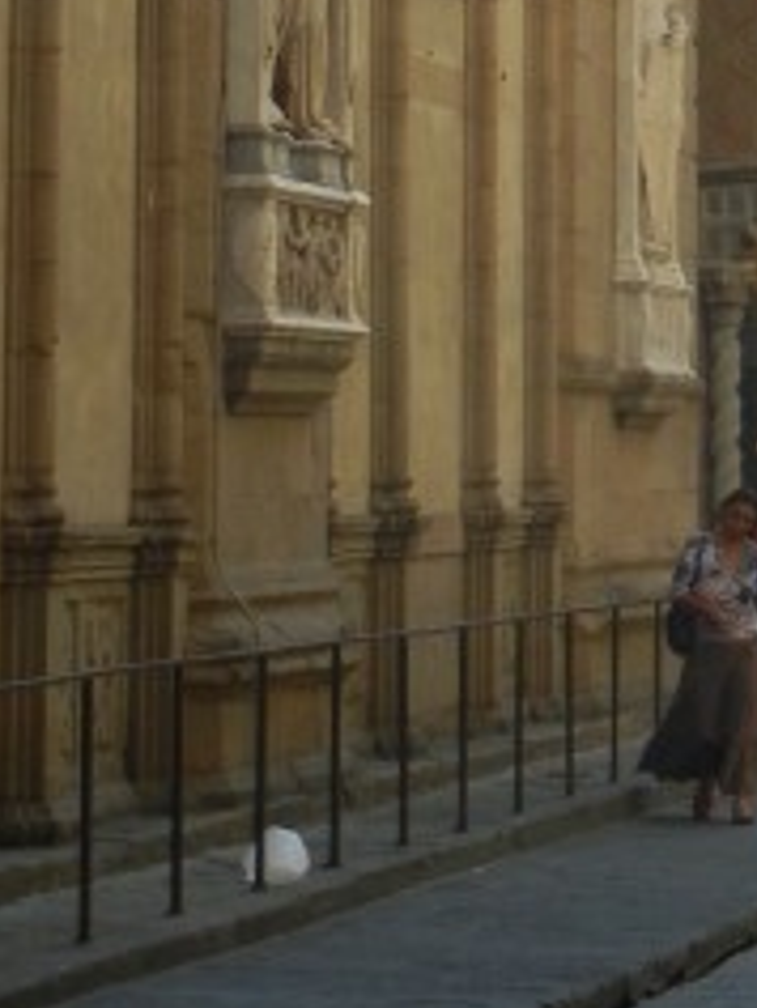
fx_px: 6409
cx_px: 876
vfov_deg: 8.8
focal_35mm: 220
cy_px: -430
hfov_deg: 6.7
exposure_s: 1/264
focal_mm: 12.2
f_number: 4.1
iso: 160
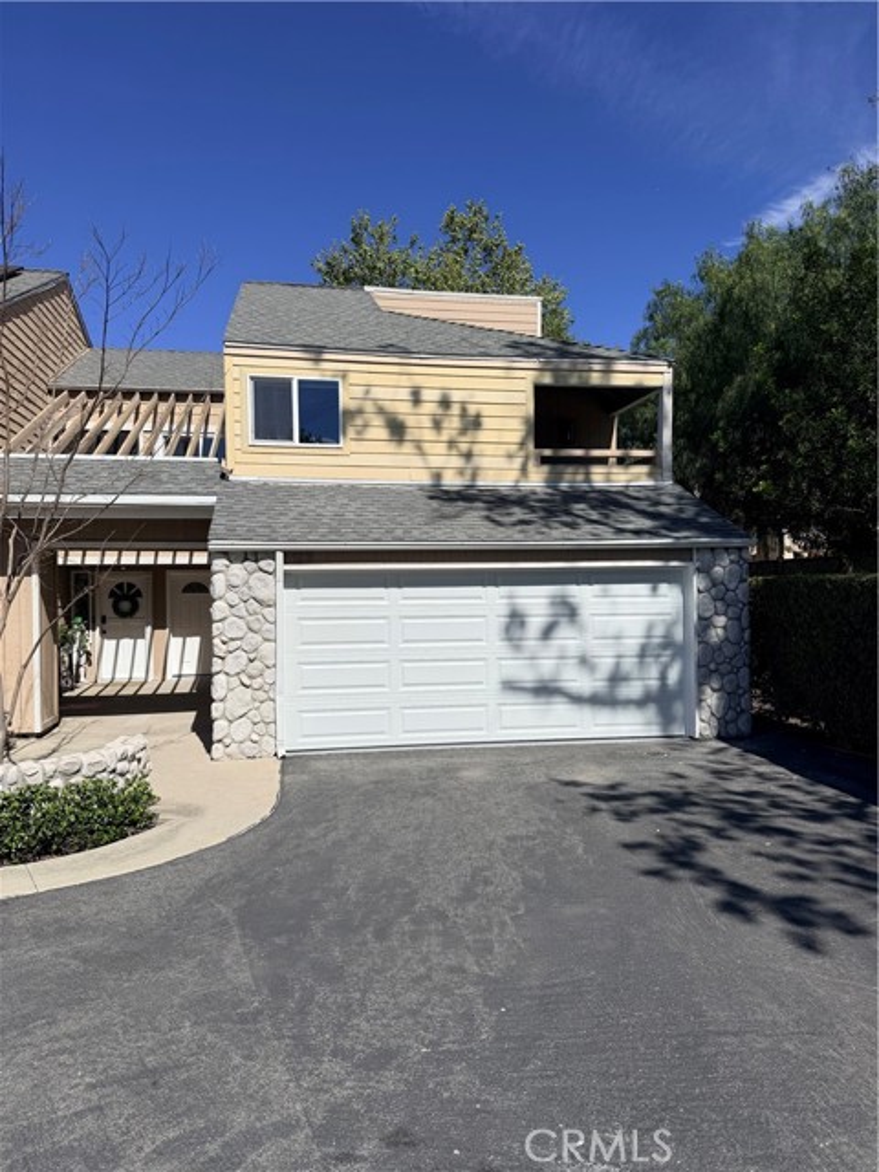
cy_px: 586
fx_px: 813
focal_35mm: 24
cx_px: 440
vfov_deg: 71.6
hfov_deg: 56.8
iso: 80
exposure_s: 1/10309
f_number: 1.78
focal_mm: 6.76
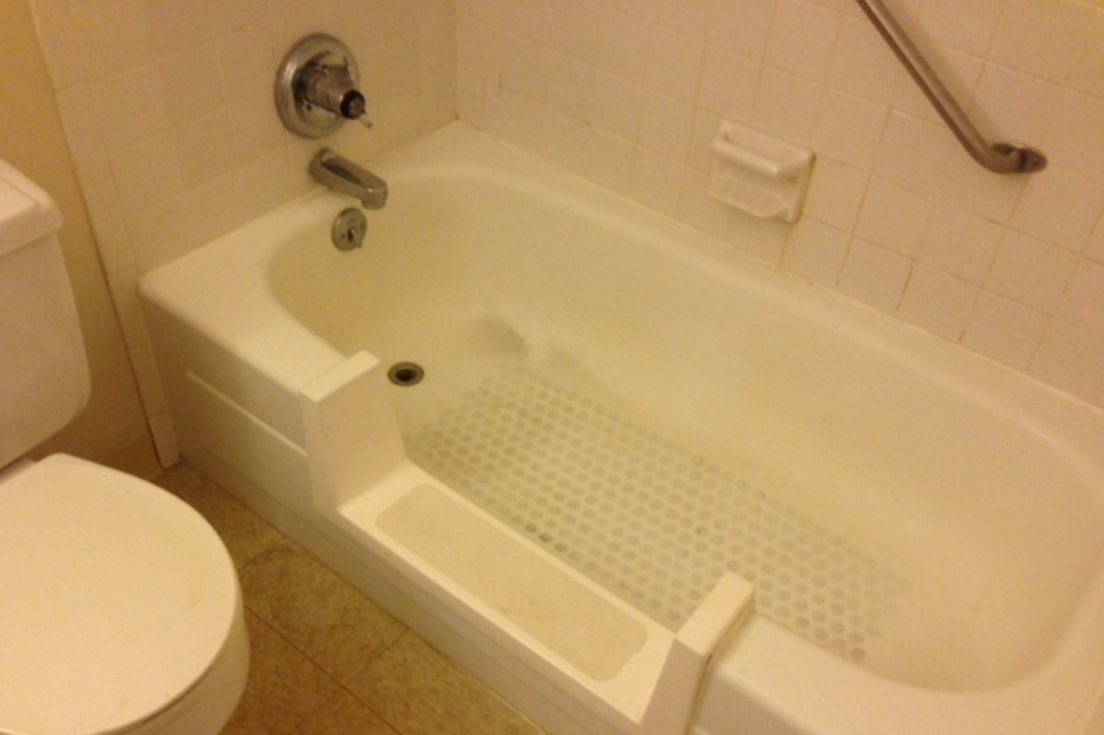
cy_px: 420
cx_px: 548
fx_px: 1073
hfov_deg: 54.5
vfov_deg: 37.7
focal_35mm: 35
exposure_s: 1/20
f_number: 2.4
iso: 160
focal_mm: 4.13
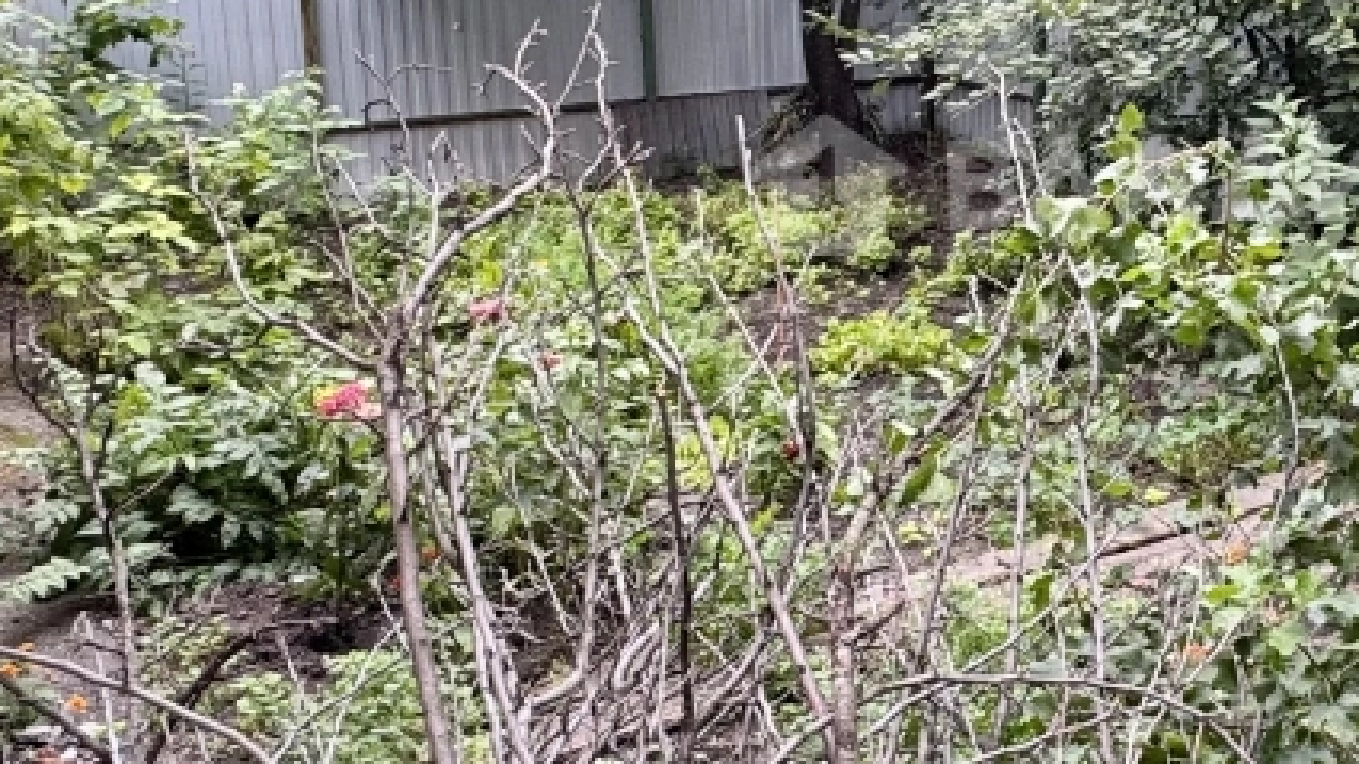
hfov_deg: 43.0
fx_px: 1621
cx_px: 1119
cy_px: 171
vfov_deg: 26.1
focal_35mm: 45
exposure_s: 1/99
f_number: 2.2
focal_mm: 2.22
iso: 64
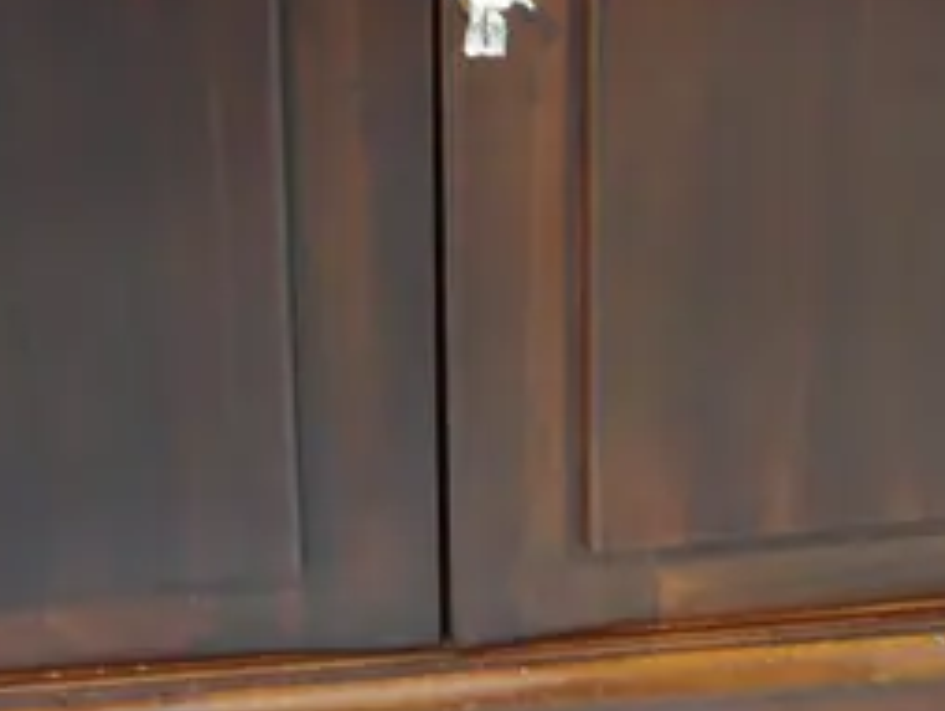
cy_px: -497
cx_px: 201
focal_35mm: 113
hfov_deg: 17.3
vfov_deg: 12.2
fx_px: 3088
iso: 1000
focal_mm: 14
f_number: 3.5
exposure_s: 1/60
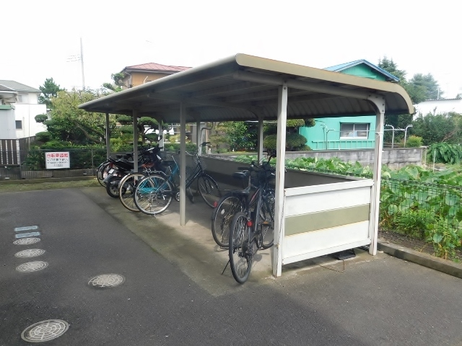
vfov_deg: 49.7
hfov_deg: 63.4
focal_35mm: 28
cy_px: 173
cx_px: 231
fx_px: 374
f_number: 3.2
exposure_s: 1/500
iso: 125
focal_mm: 4.9
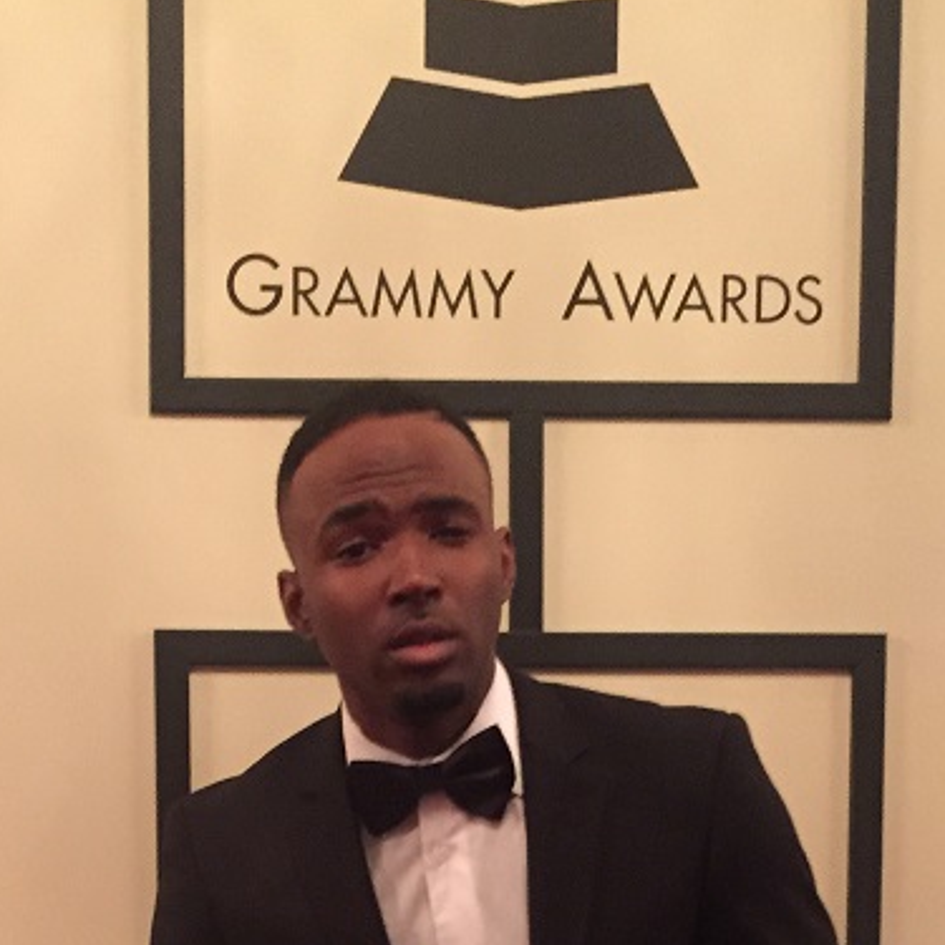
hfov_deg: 24.2
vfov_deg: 23.2
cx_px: 325
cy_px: 963
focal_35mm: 71
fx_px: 2193
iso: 640
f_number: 2.2
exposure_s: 1/15
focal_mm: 4.15
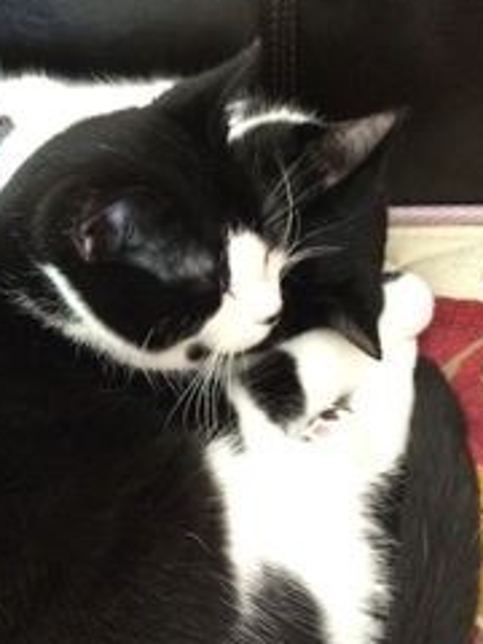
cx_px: 145
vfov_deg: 32.8
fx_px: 1079
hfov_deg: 25.0
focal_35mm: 58
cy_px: 453
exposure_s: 1/15
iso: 640
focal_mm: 4.15
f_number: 2.2
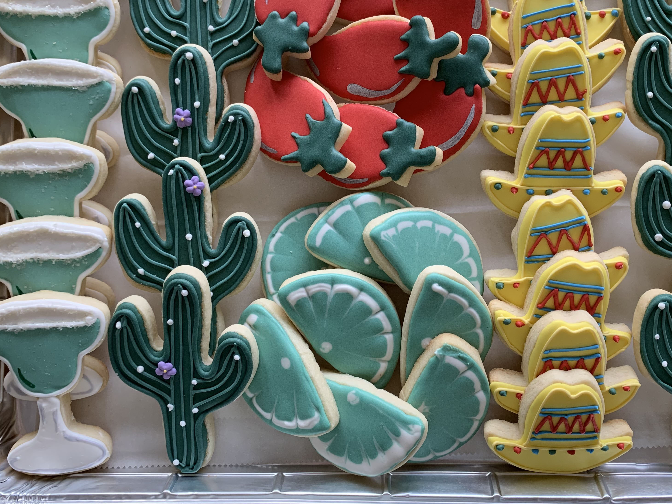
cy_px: 222
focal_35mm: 36
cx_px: 380
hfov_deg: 51.2
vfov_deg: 39.6
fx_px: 699
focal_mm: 4.25
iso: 80
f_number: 1.8
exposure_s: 1/121
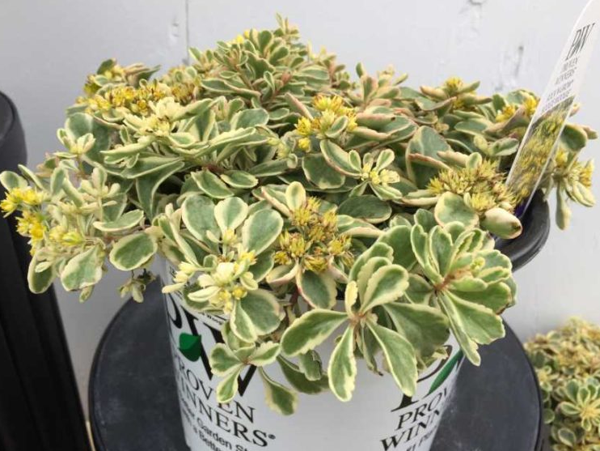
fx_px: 520
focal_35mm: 30
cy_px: 226
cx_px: 302
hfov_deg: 59.9
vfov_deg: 46.8
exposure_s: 1/694
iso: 32
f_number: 2.2
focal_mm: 4.15
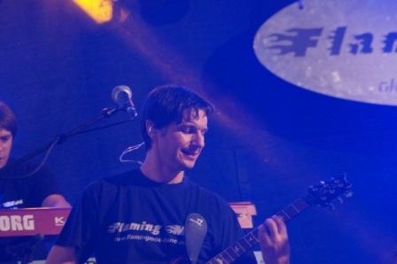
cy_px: 132
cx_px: 198
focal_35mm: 195
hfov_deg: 10.6
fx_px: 2149
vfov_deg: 7.0
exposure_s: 1/30
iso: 3200
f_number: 5.6
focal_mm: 130
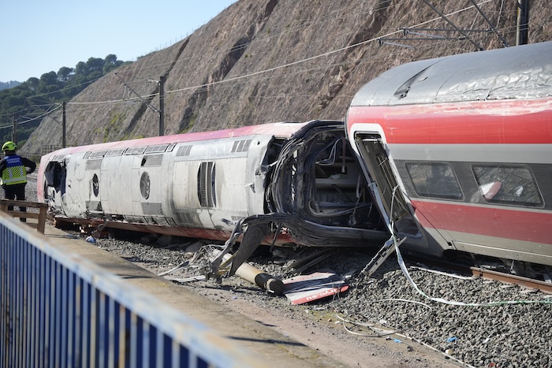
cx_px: 276
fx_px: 1073
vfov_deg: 19.5
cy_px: 184
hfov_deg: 28.8
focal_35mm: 70
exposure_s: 1/1250
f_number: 2.8
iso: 100
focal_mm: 70
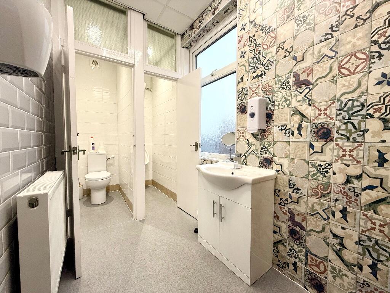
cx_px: 195
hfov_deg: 102.1
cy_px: 146
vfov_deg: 85.7
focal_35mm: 14
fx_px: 158
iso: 125
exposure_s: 1/100
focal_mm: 2.22
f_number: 2.2
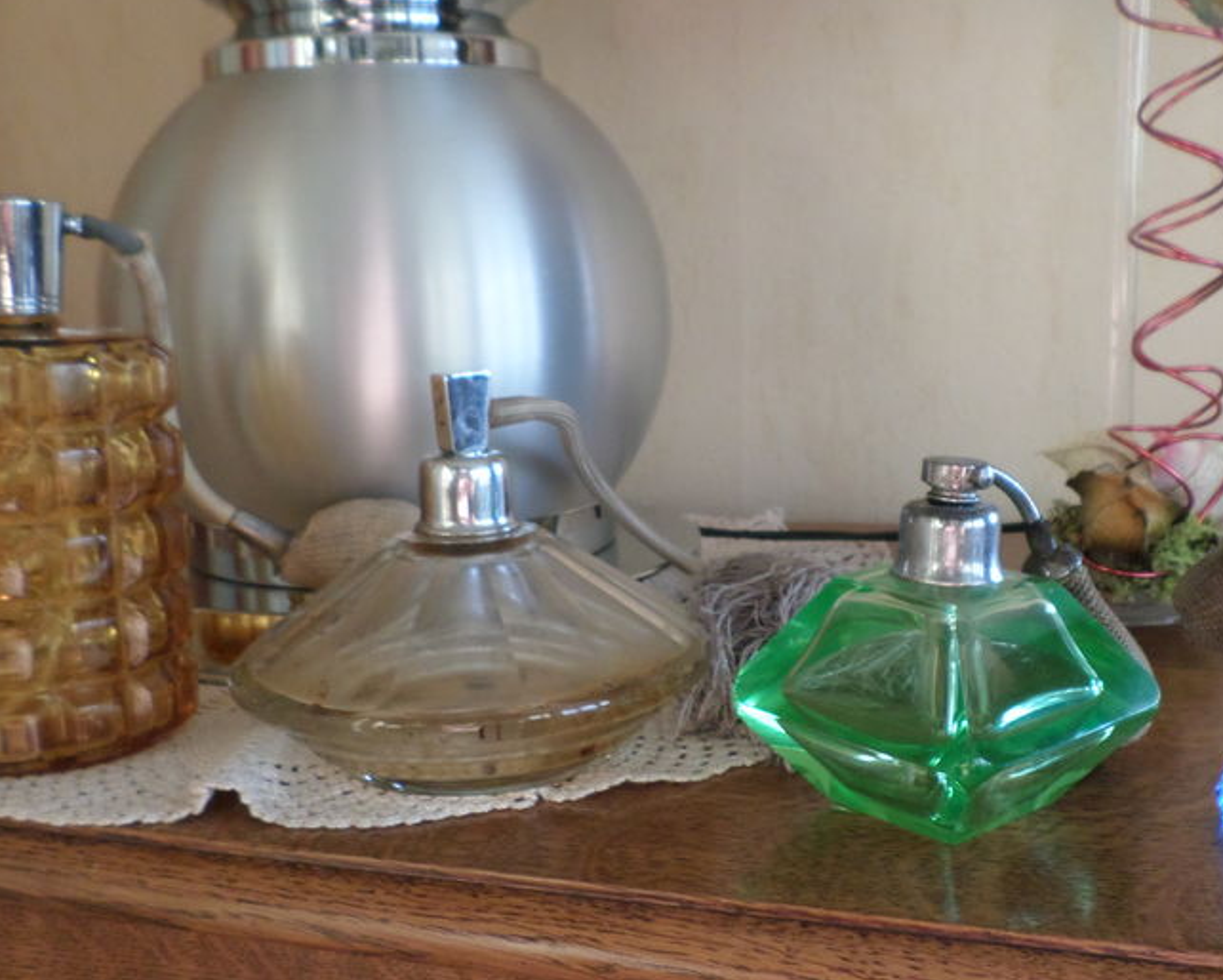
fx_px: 1376
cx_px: 693
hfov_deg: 47.8
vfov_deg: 39.1
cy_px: 536
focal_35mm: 38
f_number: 2.5
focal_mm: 4.5
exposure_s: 1/30
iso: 200
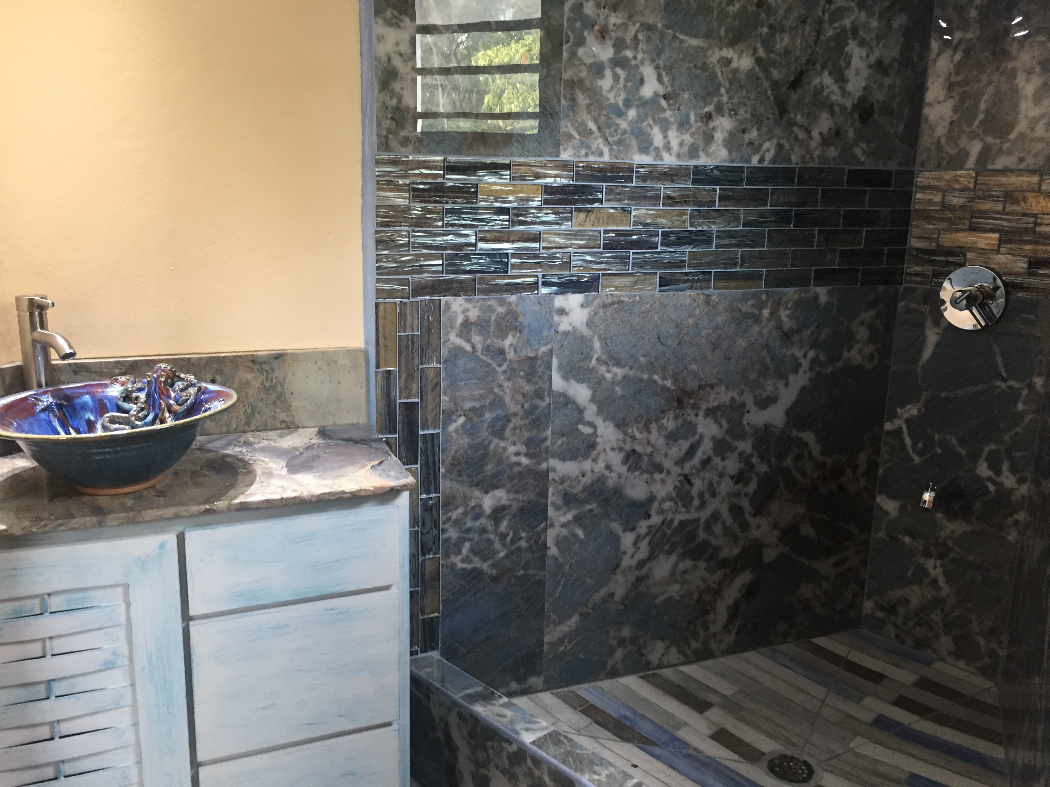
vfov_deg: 48.2
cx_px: 525
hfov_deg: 61.7
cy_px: 394
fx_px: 880
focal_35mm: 29
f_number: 2.2
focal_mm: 4.15
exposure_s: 1/30
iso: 125
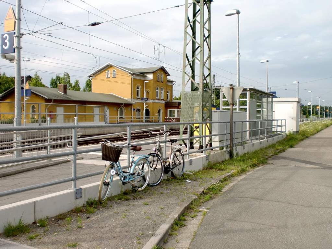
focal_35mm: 35
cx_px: 166
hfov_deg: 52.6
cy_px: 124
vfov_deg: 40.7
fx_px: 336
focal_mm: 6.3
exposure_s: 1/640
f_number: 3.1
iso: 64
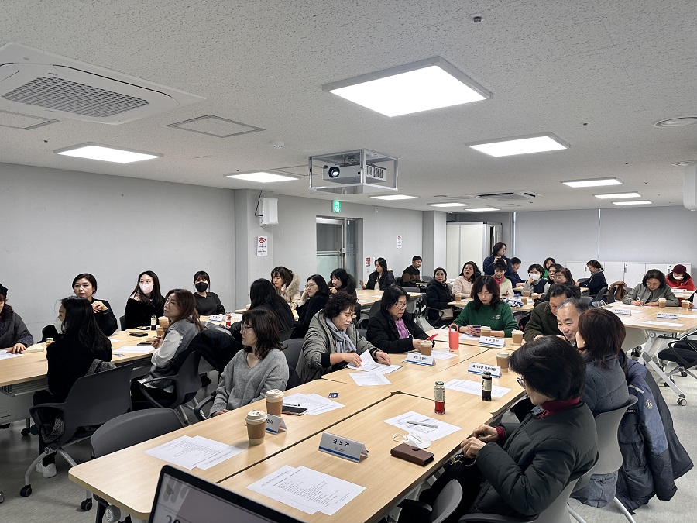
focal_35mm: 24
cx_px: 348
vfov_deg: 56.8
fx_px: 483
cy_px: 262
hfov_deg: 71.6
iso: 100
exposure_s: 1/120
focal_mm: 6.86
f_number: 1.78
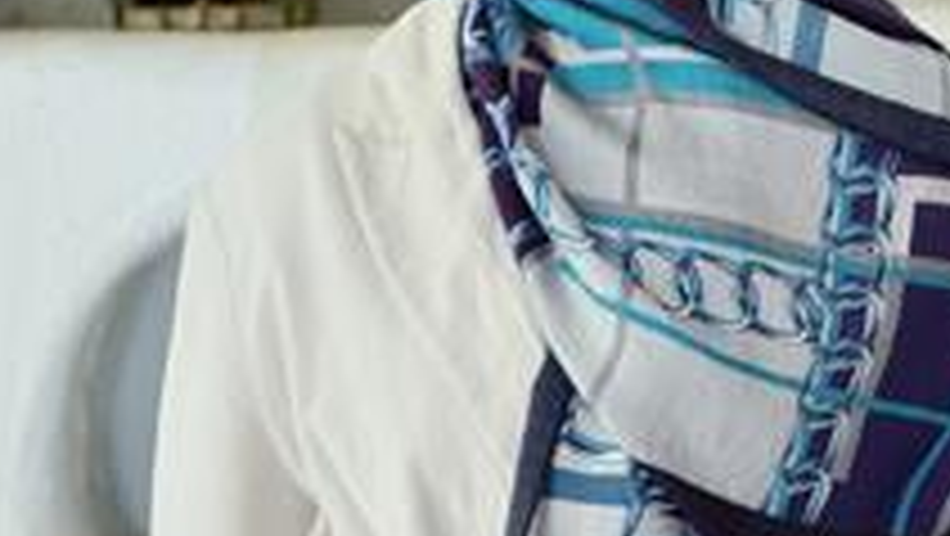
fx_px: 8721
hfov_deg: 6.2
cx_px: 599
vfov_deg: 3.5
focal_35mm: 346
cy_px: 180
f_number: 4.5
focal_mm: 150
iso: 800
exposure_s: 1/125
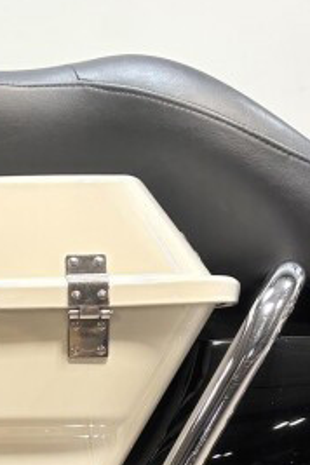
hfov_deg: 12.3
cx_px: -98
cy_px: 350
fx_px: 1395
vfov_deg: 18.8
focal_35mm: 108
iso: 40
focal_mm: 5.96
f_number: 1.6
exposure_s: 1/120
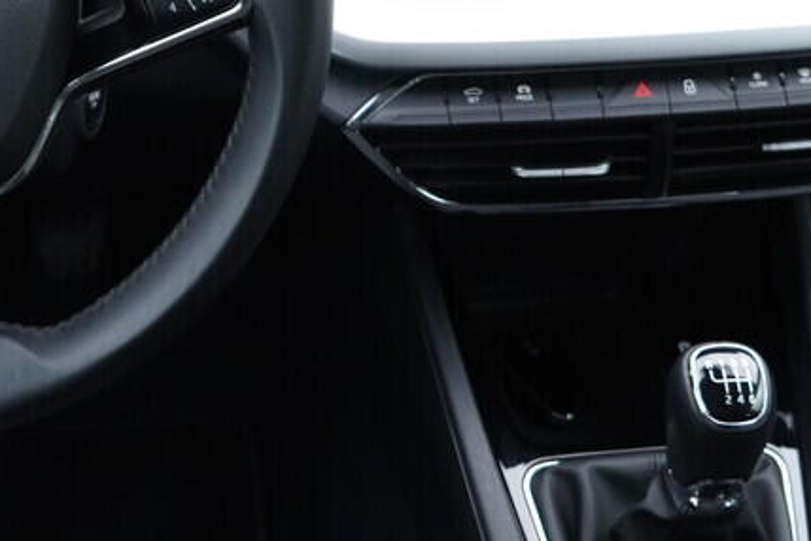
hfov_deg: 23.5
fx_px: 1937
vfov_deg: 15.8
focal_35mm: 86
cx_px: 234
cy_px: 147
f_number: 2.8
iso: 320
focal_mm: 24
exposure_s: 1/40
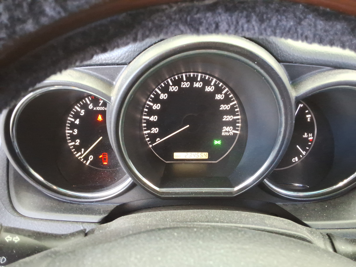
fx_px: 288
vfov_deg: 49.7
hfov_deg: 63.4
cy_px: 134
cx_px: 178
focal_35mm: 28
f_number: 1.9
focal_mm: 2.91
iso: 263
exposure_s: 1/24
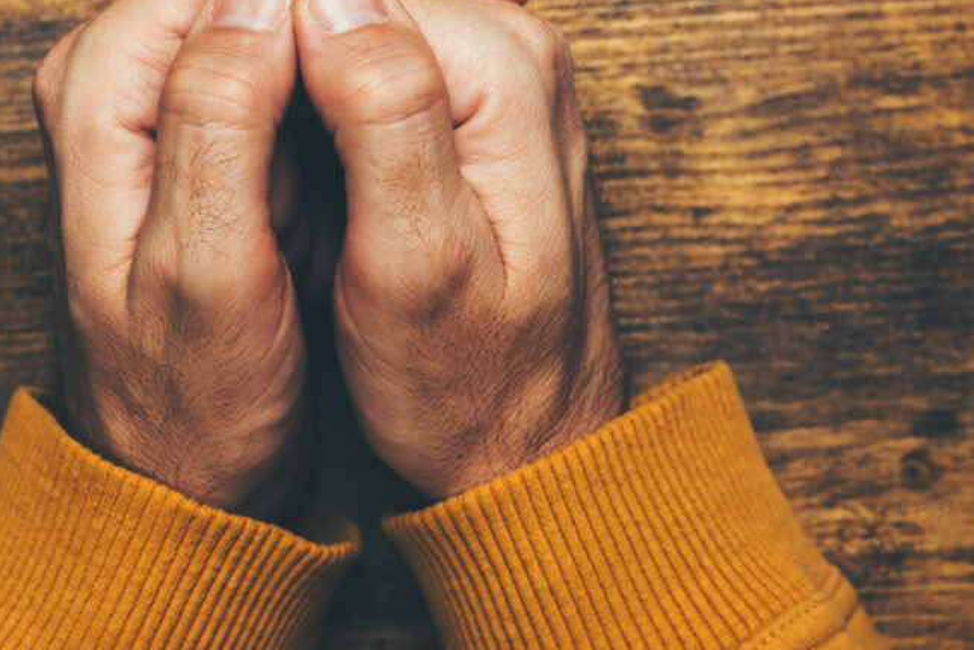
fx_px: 2056
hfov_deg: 26.4
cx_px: 276
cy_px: 262
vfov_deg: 17.9
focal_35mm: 76
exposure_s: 1/80
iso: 31
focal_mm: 50
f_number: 7.1
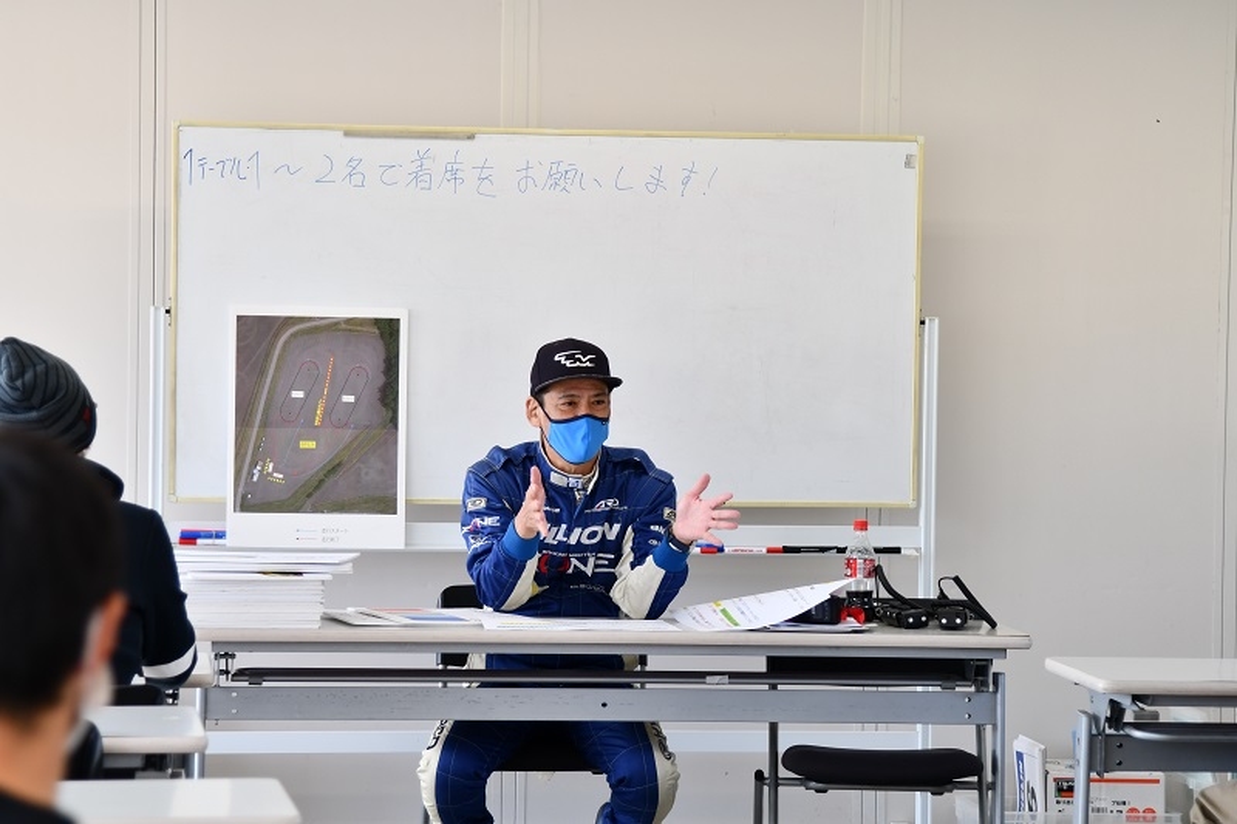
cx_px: 618
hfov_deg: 16.1
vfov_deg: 10.8
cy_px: 412
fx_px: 4363
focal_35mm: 127
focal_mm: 85
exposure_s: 1/320
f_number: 4
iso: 320
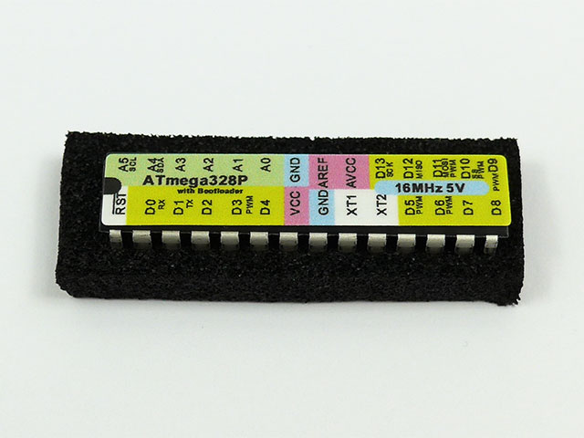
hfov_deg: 63.4
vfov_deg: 49.7
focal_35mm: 28
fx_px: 472
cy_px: 219
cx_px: 292
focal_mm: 6
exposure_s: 1/250
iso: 80
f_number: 2.8
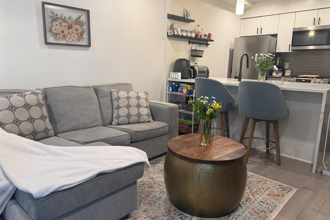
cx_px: 165
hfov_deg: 71.5
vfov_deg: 51.3
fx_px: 229
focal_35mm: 25
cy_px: 107
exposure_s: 1/60
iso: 160
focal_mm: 6.76
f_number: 1.78
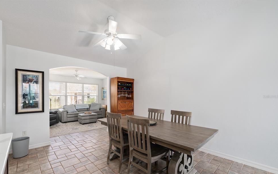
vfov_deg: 71.0
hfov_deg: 97.8
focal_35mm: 16
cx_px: 134
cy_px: 97
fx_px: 121
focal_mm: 15
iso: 400
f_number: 8
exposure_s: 1/15
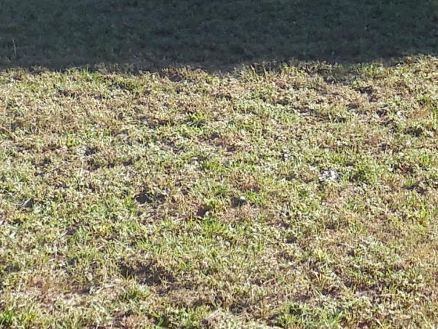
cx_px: 338
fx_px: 1670
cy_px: -189
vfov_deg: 10.8
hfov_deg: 14.9
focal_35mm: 132
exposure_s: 1/400
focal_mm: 4.6
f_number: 3.5
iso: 125
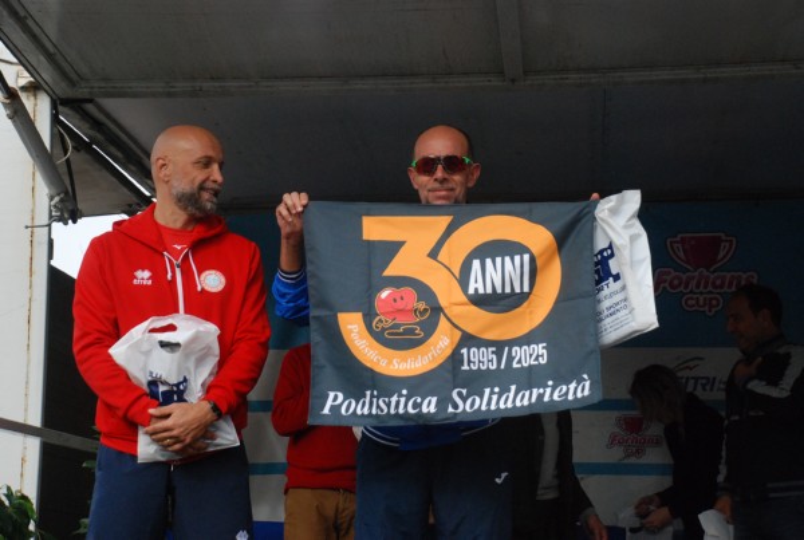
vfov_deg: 15.8
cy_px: 270
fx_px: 1947
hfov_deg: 23.3
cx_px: 402
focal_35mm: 87
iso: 1000
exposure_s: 1/1250
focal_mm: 58
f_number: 5.6
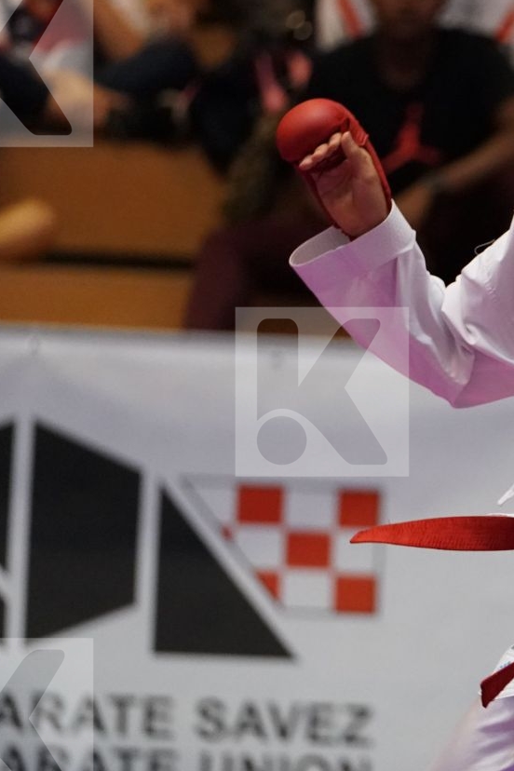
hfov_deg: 3.5
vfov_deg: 5.3
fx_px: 8288
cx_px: 638
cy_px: 392
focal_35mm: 387
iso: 6400
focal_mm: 178
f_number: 2.8
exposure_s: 1/1000
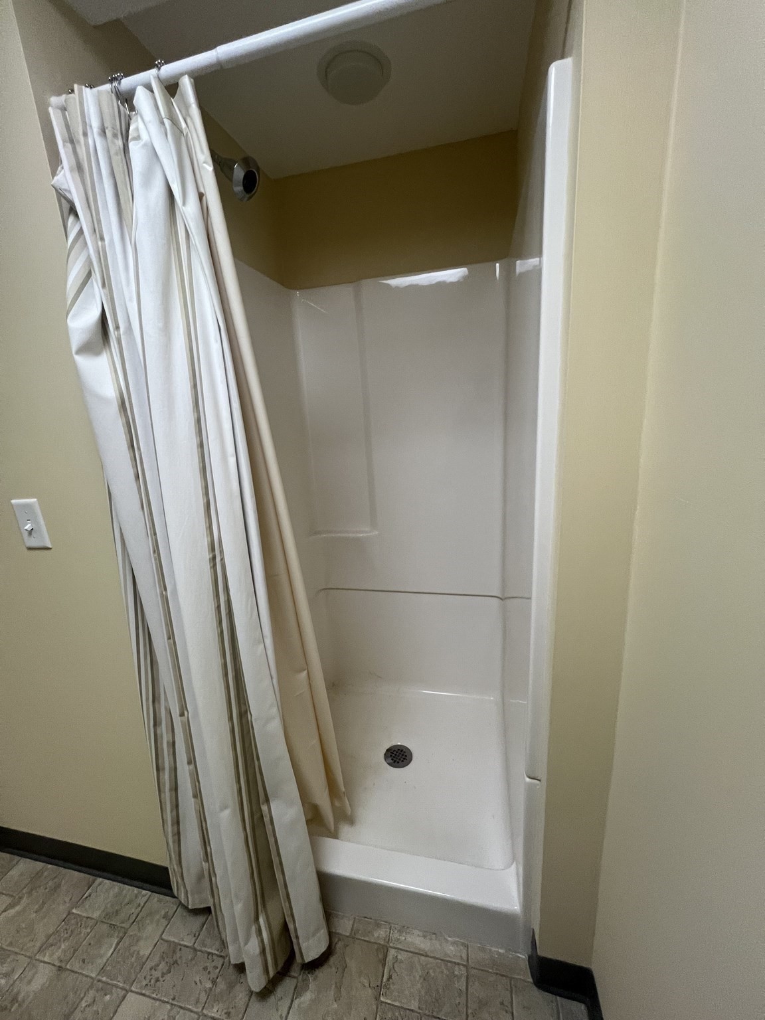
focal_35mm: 13
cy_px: 510
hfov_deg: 89.9
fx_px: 383
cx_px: 382
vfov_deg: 106.2
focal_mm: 1.57
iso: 200
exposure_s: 1/120
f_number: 1.8
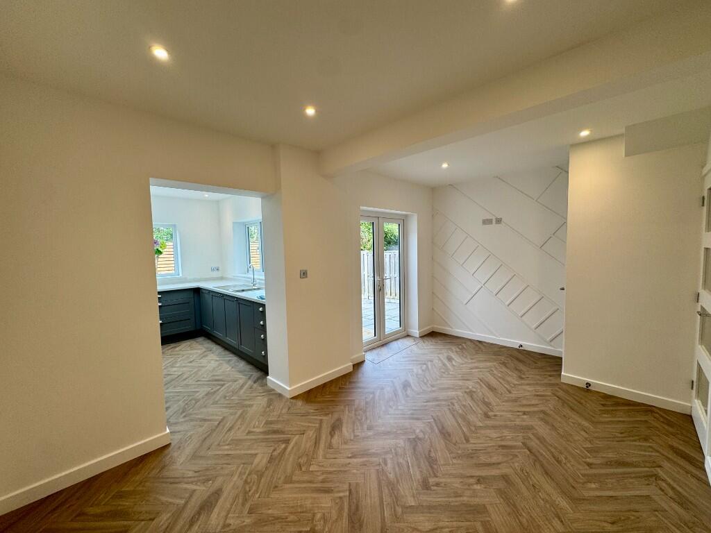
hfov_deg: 102.1
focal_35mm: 14
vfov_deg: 85.7
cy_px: 266
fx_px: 288
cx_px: 356
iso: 50
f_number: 2.2
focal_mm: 2.22
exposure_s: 1/100
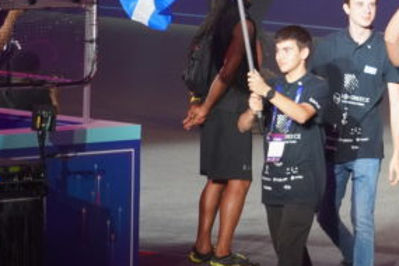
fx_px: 4866
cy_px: 32
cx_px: 347
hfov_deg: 4.7
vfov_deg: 3.1
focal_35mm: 439
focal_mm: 135
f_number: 5.6
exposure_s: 1/250
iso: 4000
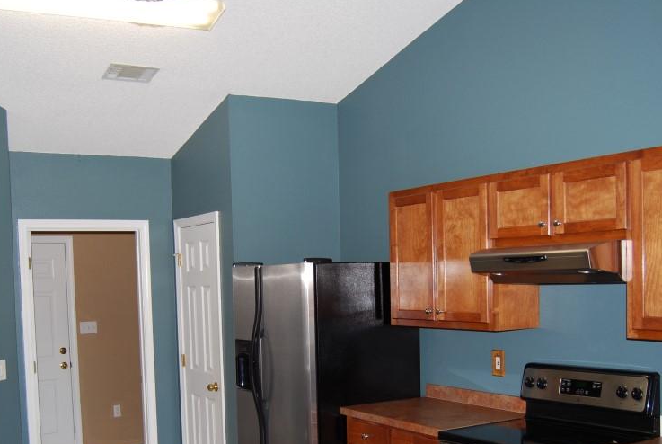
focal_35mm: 42
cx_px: 301
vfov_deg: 31.4
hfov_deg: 46.3
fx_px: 774
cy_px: 340
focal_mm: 18
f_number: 3.5
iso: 200
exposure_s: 1/60
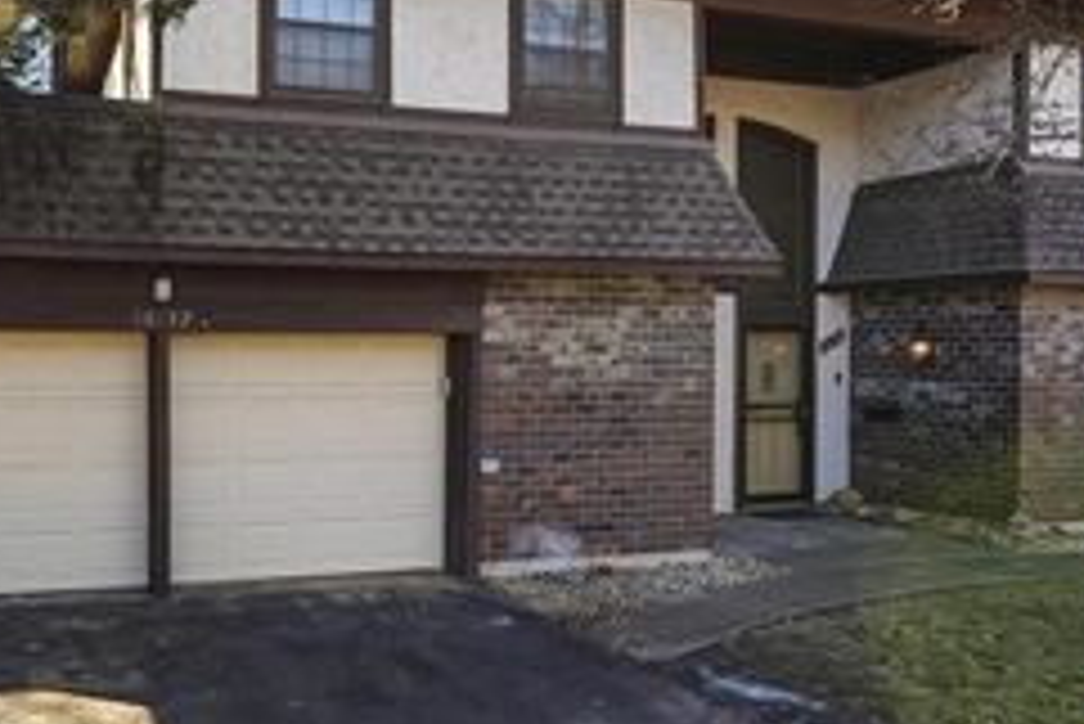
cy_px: 191
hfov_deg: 61.5
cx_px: 333
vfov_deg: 43.7
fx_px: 874
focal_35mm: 29
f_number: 7.1
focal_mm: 14
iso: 100
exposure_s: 1/125
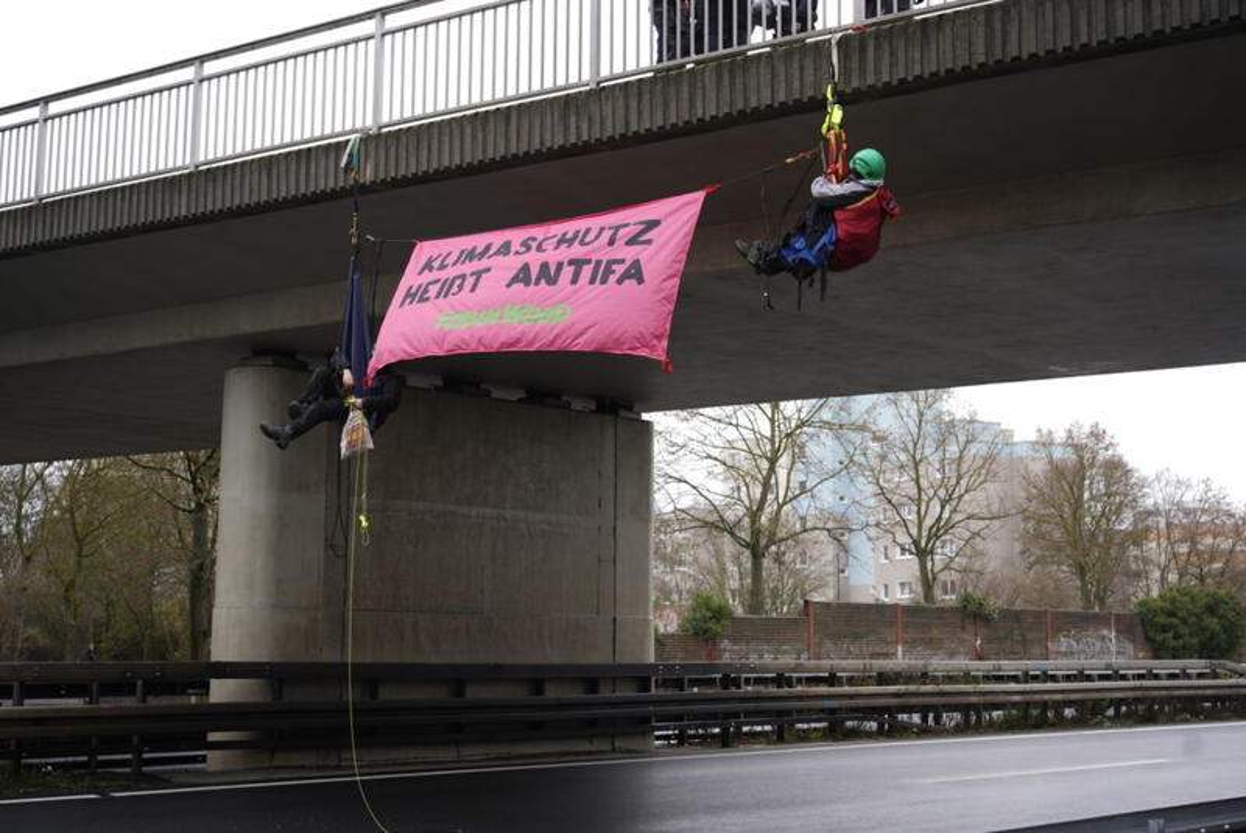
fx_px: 1628
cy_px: 416
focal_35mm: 47
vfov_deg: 28.7
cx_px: 623
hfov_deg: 41.9
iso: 80
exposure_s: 1/60
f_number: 4
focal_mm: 47
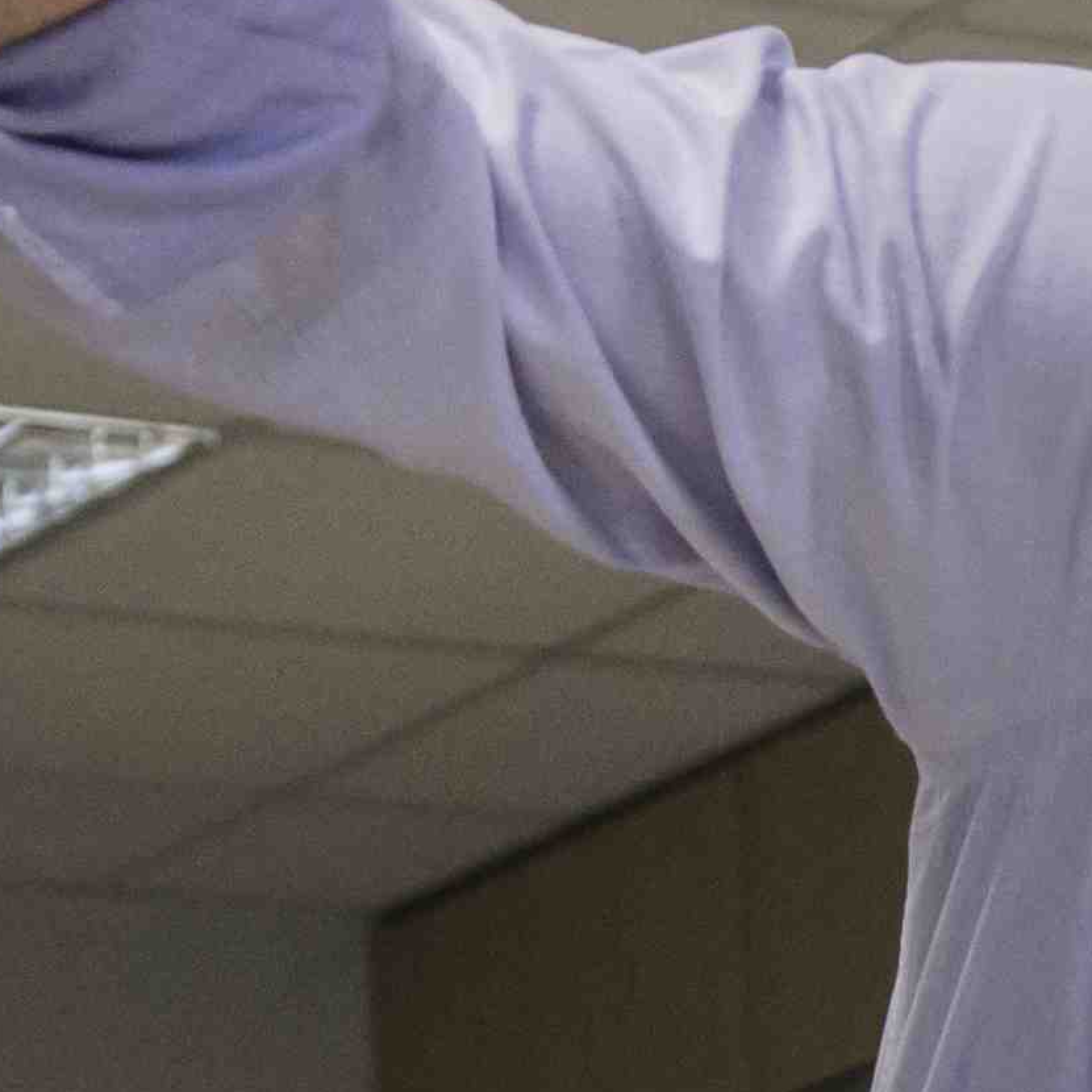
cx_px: 2023
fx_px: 8923
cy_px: 1014
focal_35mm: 250
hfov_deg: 6.8
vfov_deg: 7.0
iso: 1250
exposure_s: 1/80
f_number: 4.5
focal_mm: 38
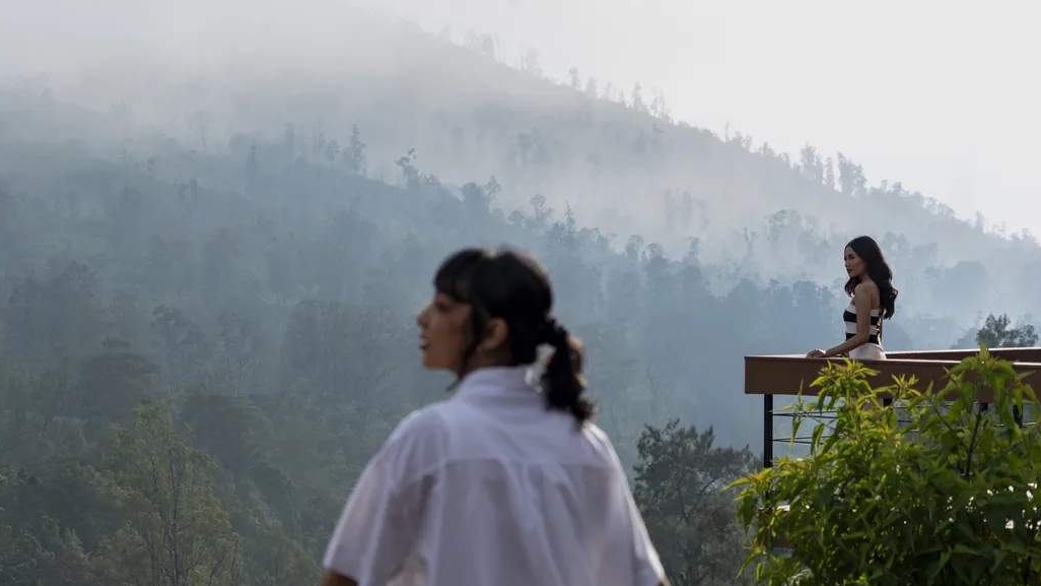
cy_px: 340
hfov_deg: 21.8
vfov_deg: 12.3
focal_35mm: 98
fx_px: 2705
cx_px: 555
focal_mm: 80
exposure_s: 1/1600
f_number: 5.6
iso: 400
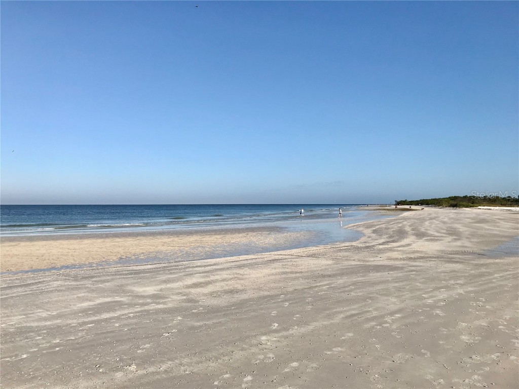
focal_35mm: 28
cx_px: 260
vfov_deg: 49.7
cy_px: 194
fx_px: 420
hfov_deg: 63.4
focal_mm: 3.99
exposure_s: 1/3690
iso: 20
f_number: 1.8
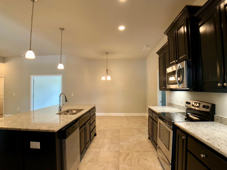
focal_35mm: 28
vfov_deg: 49.7
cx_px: 114
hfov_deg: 63.5
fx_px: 184
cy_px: 85
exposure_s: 1/60
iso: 200
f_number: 1.8
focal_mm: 4
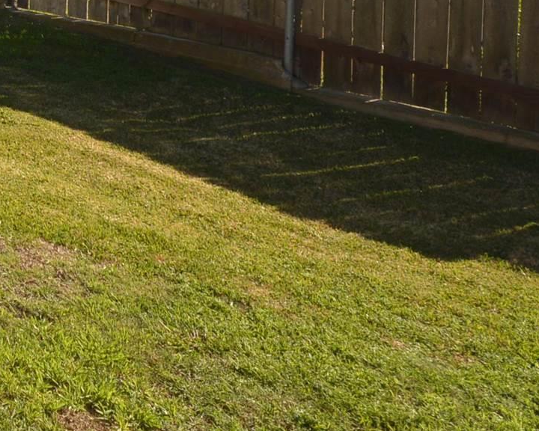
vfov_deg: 22.0
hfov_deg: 24.0
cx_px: -290
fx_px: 957
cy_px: -173
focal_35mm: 60
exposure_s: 1/200
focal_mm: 10
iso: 100
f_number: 7.1
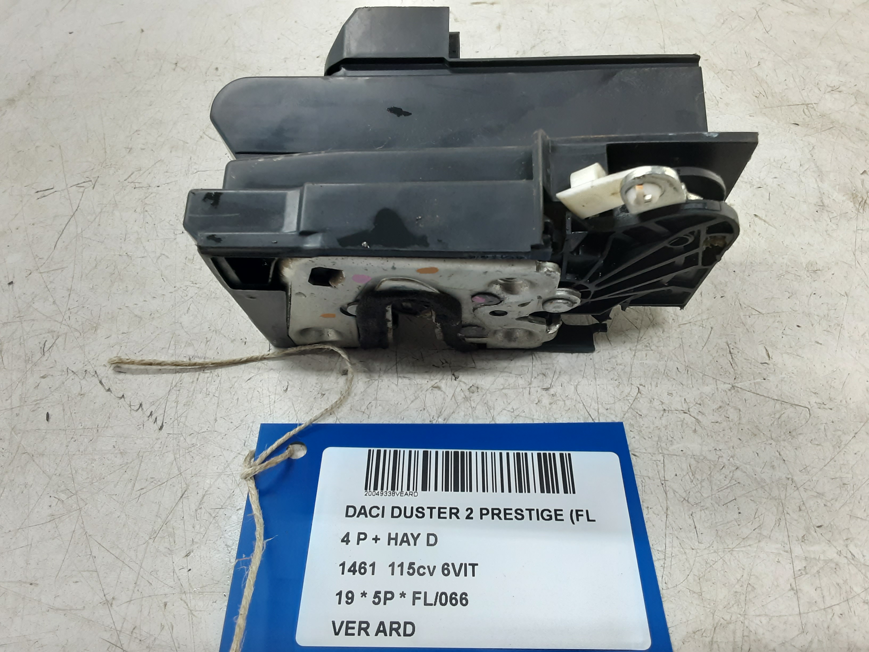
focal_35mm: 27
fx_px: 678
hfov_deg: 65.3
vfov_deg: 51.4
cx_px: 434
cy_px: 326
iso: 125
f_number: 1.9
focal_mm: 2.91
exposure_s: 1/50
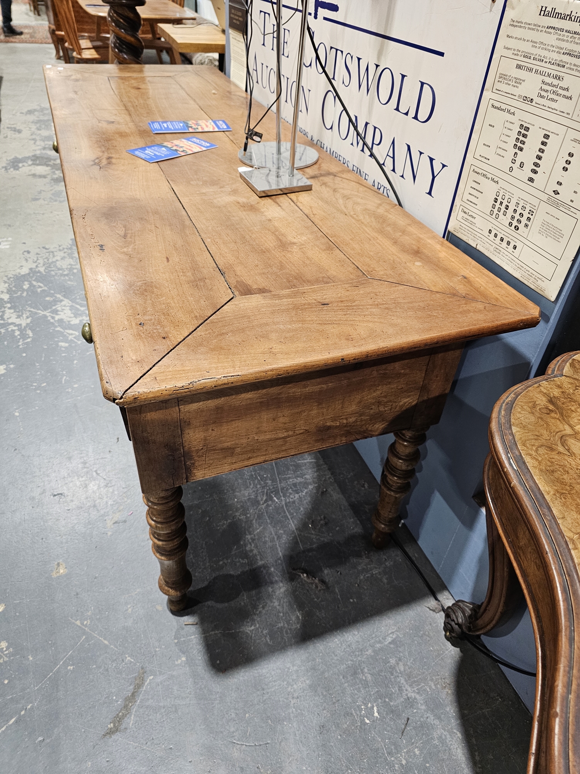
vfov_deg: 73.9
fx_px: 514
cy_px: 387
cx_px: 290
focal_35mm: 23
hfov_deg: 58.9
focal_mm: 6.3
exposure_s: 1/100
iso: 400
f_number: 1.7
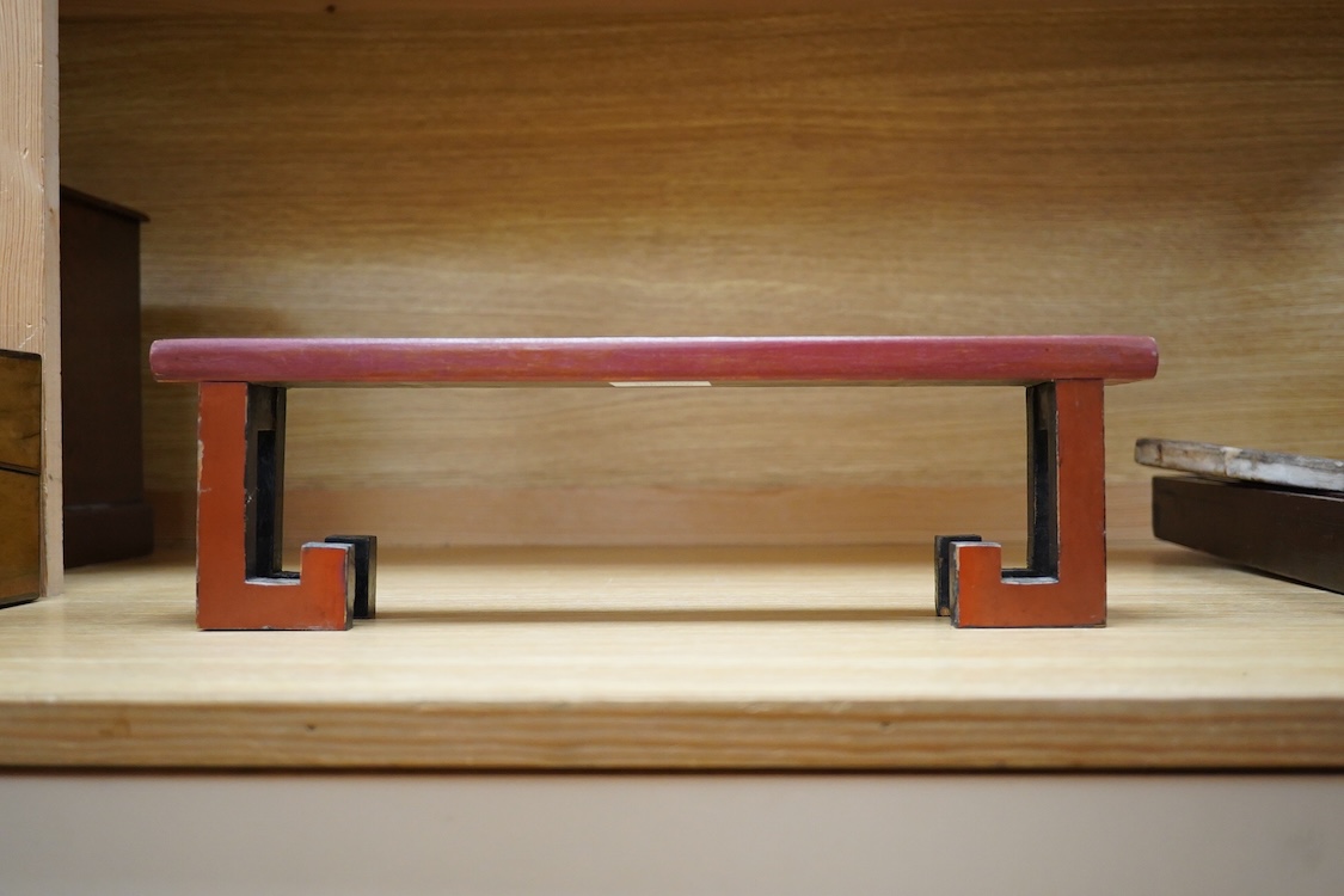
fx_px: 1680
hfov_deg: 43.6
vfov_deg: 29.9
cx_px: 672
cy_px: 448
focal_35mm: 45
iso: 2500
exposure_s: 1/160
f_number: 5.6
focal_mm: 30
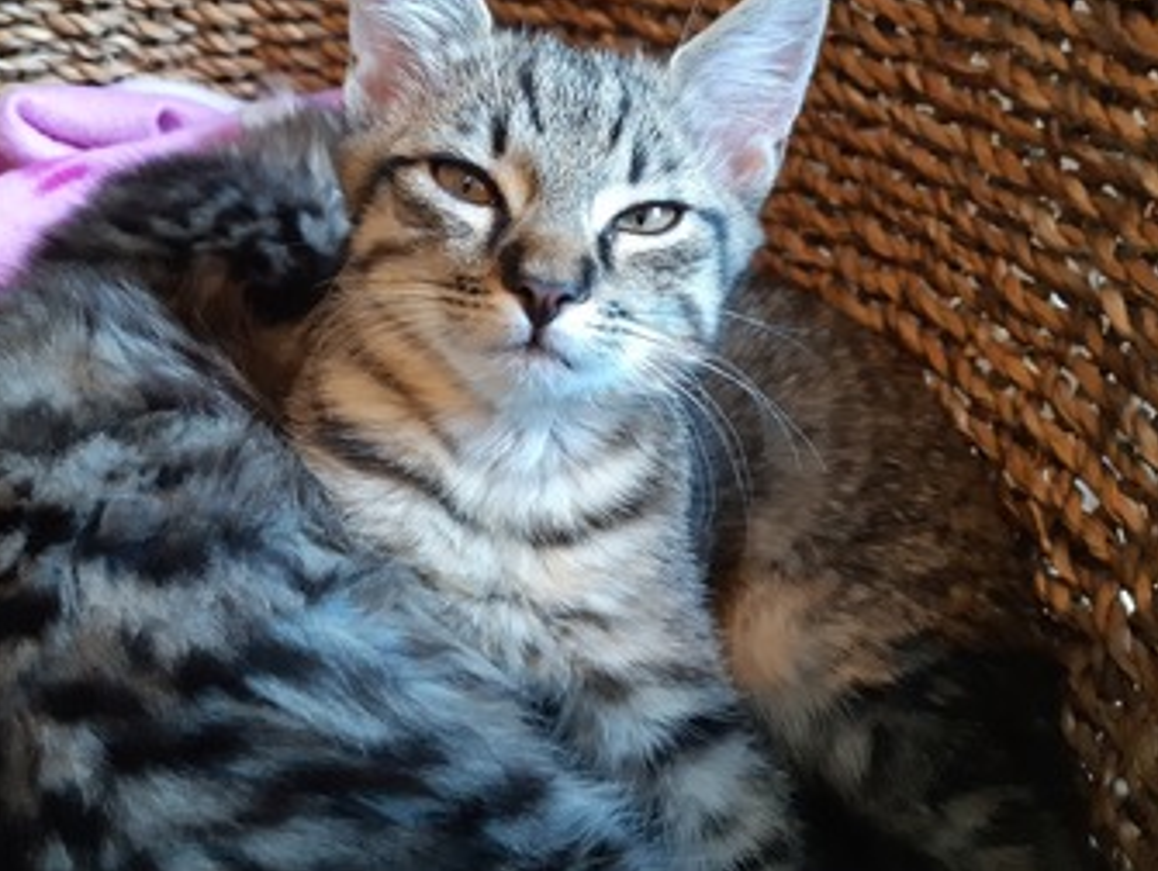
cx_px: 501
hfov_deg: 58.1
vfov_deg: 45.3
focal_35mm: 31
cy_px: 356
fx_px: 1038
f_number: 1.7
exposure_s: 1/20
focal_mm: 3.92
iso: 500
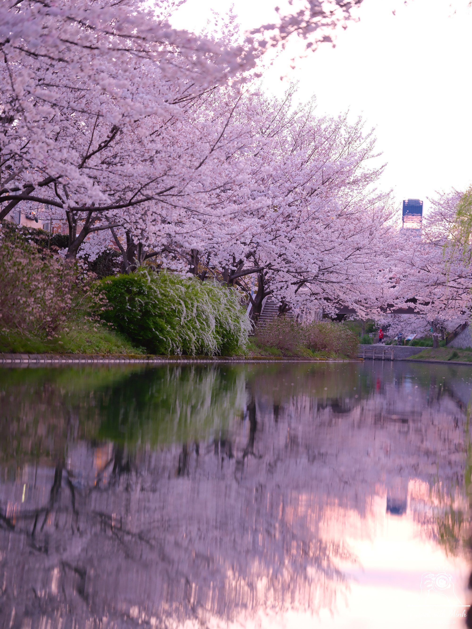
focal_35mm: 87
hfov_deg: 17.0
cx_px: 236
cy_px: 314
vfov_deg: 22.5
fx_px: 1582
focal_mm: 110
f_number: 2.2
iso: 800
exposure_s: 1/9
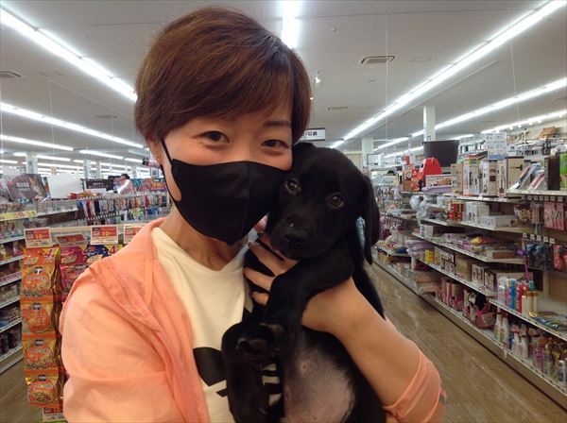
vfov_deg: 40.6
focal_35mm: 35
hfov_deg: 52.7
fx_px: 572
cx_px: 284
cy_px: 212
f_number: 2.4
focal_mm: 4.28
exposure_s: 1/40
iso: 64
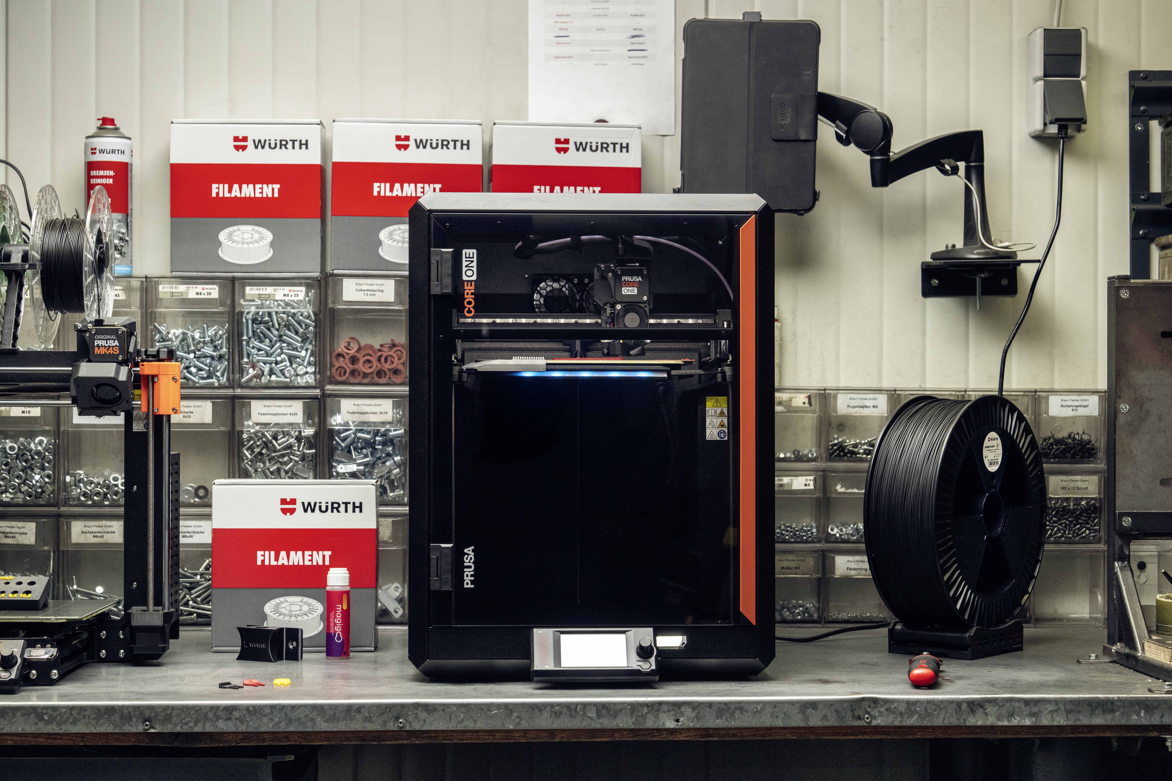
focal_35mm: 66
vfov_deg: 20.6
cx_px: 586
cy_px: 390
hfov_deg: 30.5
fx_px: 2149
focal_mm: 66
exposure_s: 1/90
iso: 1600
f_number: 8
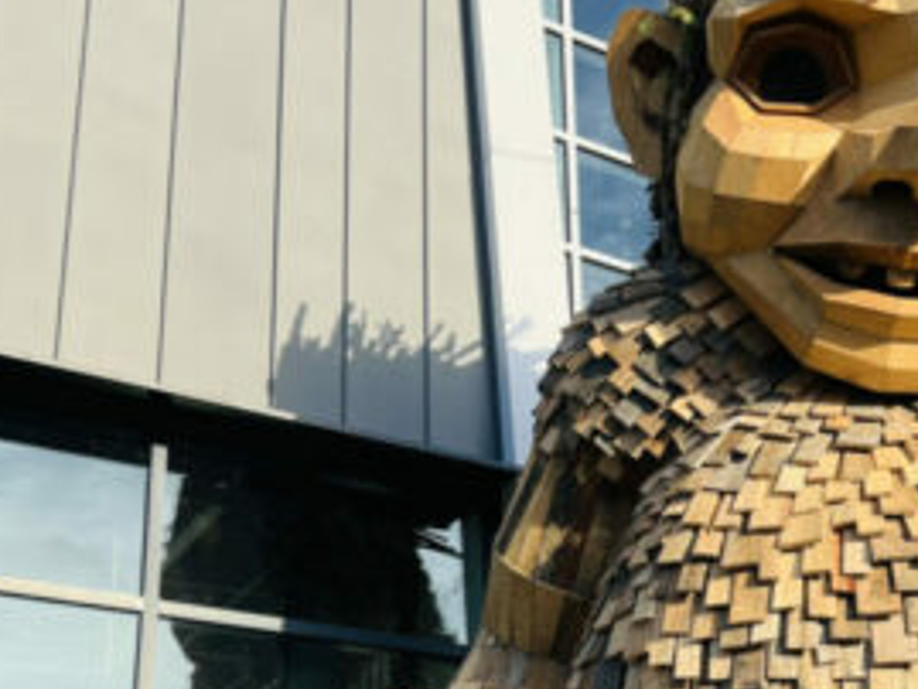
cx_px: 618
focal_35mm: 58
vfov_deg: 24.6
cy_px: 600
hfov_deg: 32.9
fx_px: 1539
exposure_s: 1/1901
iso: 50
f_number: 1.5
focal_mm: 5.7
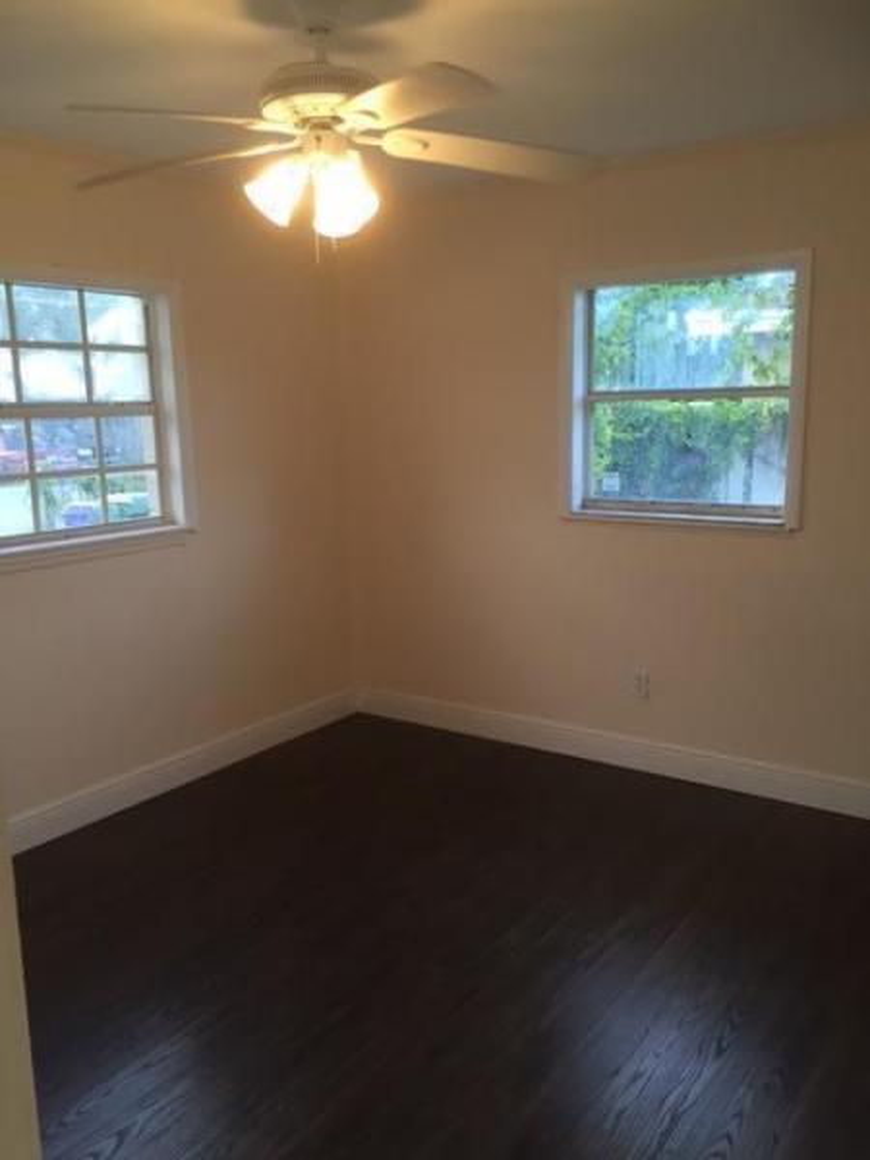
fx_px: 972
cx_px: 435
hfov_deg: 48.2
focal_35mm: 29
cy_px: 580
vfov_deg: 61.7
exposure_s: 1/30
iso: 32
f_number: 2.2
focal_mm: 4.15
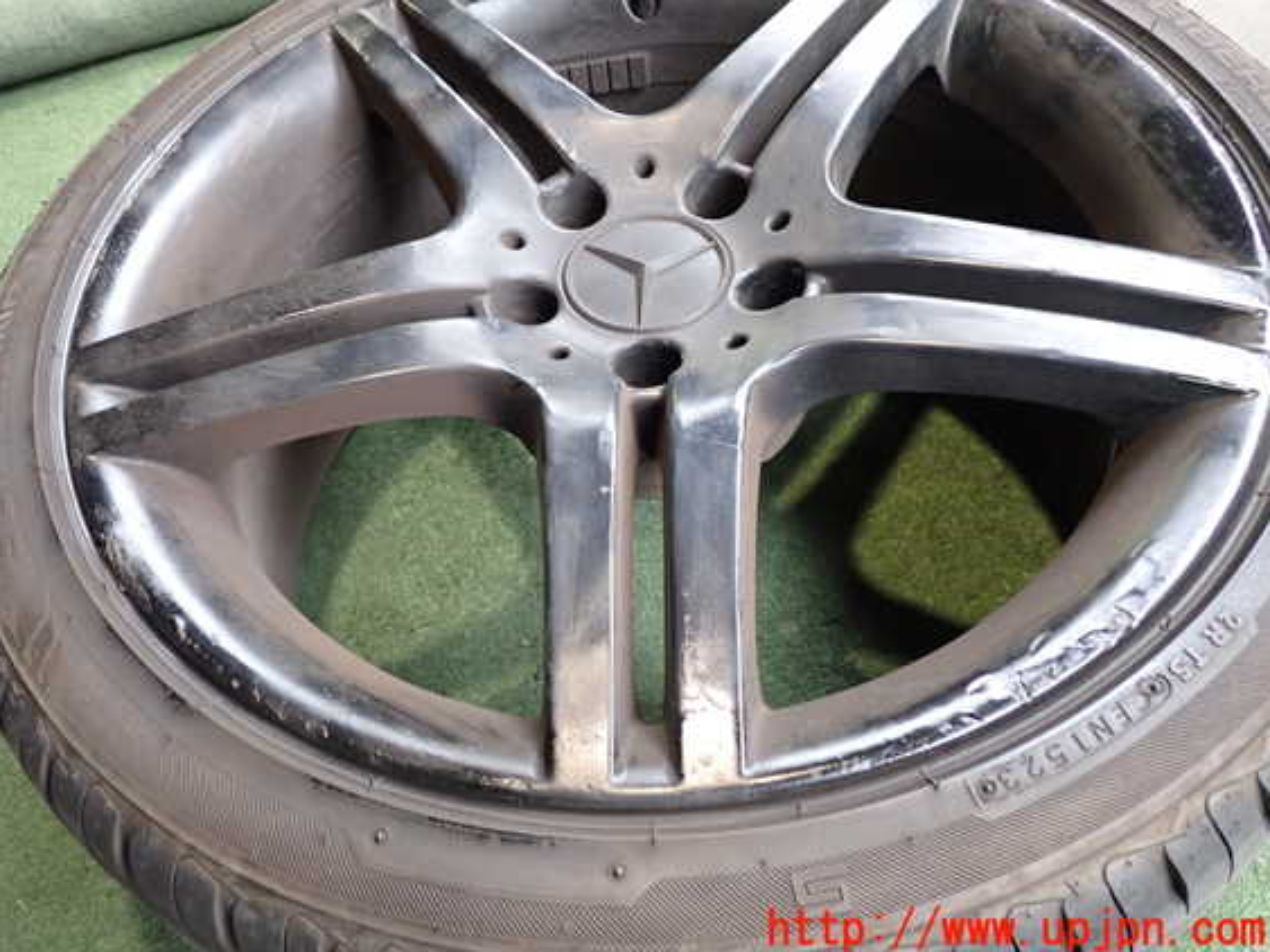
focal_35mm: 32
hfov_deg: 56.8
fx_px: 1174
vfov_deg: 44.1
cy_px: 451
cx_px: 600
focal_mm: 5.4
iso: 400
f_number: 2.3
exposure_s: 1/40
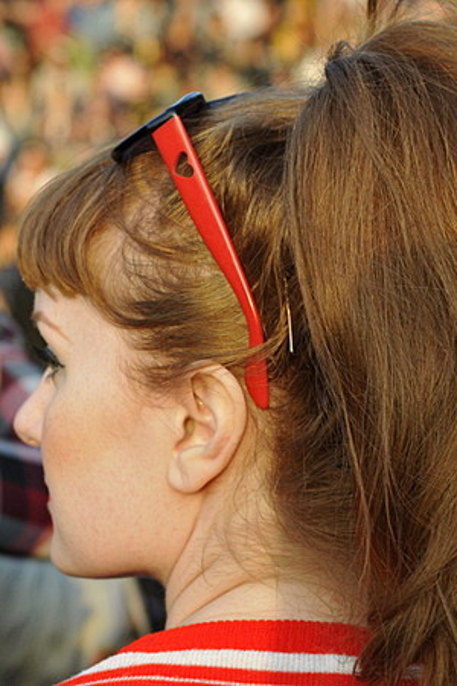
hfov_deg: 15.7
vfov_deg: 23.4
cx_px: 228
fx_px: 1656
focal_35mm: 87
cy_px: 343
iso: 200
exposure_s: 1/125
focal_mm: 58
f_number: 5
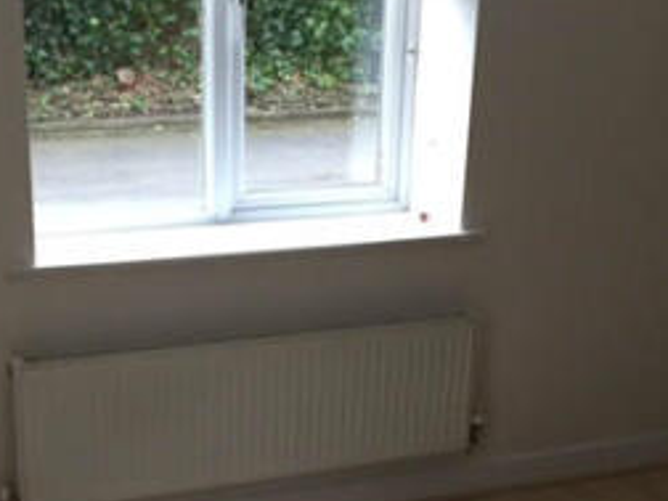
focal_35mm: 67
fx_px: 1293
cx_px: 266
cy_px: 441
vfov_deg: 21.5
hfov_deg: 28.9
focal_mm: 4.15
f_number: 2.2
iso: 40
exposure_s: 1/30
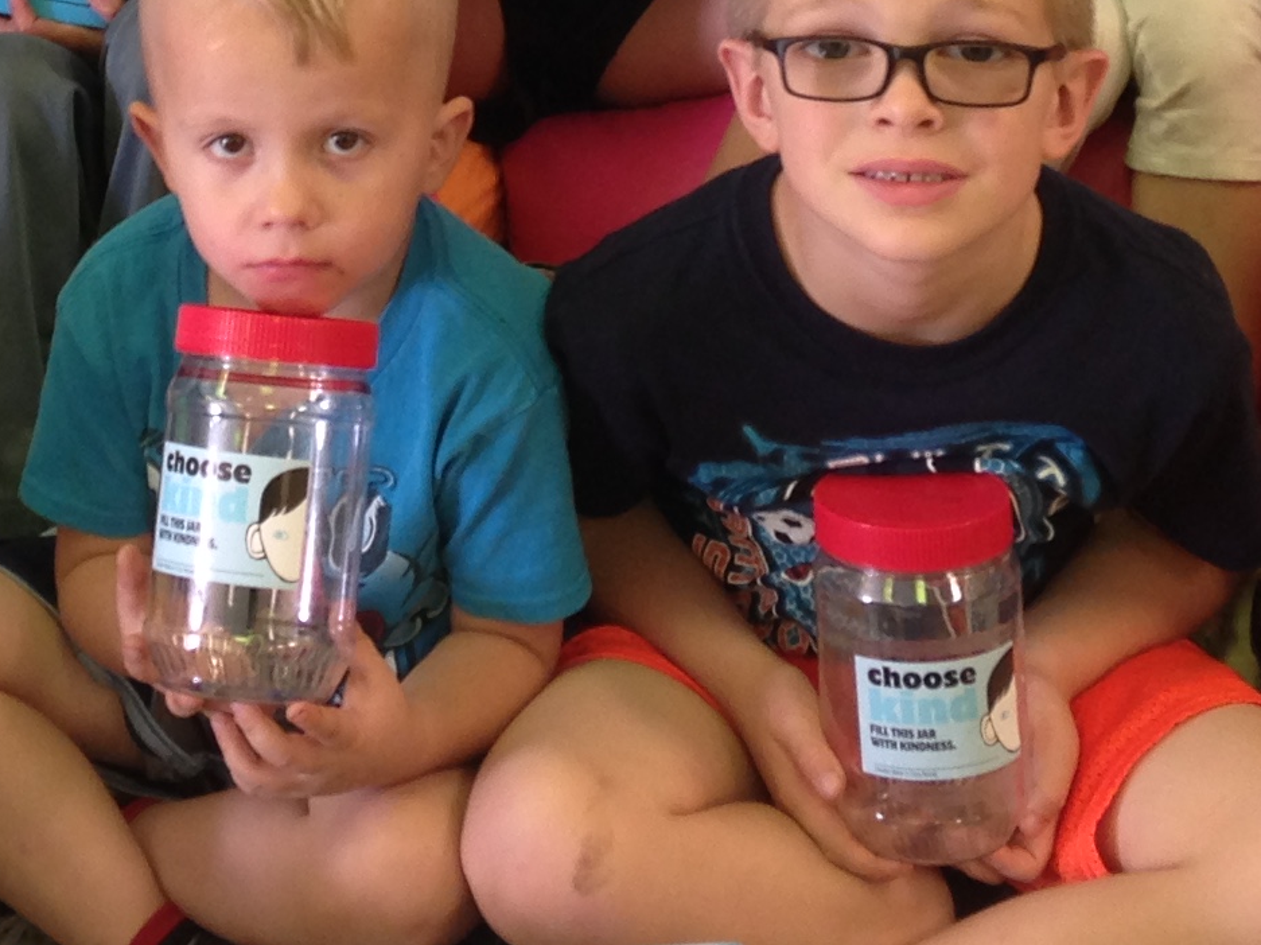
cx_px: 335
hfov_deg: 17.0
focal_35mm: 115
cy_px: -326
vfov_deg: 12.4
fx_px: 4188
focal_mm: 4.12
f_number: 2.4
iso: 50
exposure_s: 1/20
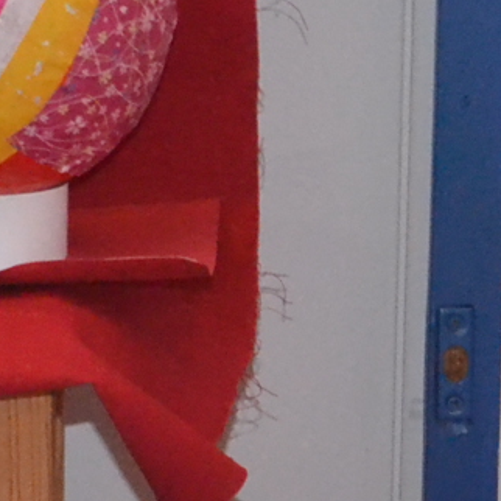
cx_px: -70
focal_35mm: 328
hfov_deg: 5.3
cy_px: 843
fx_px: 5371
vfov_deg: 5.3
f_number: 5
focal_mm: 36
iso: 3200
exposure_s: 1/60
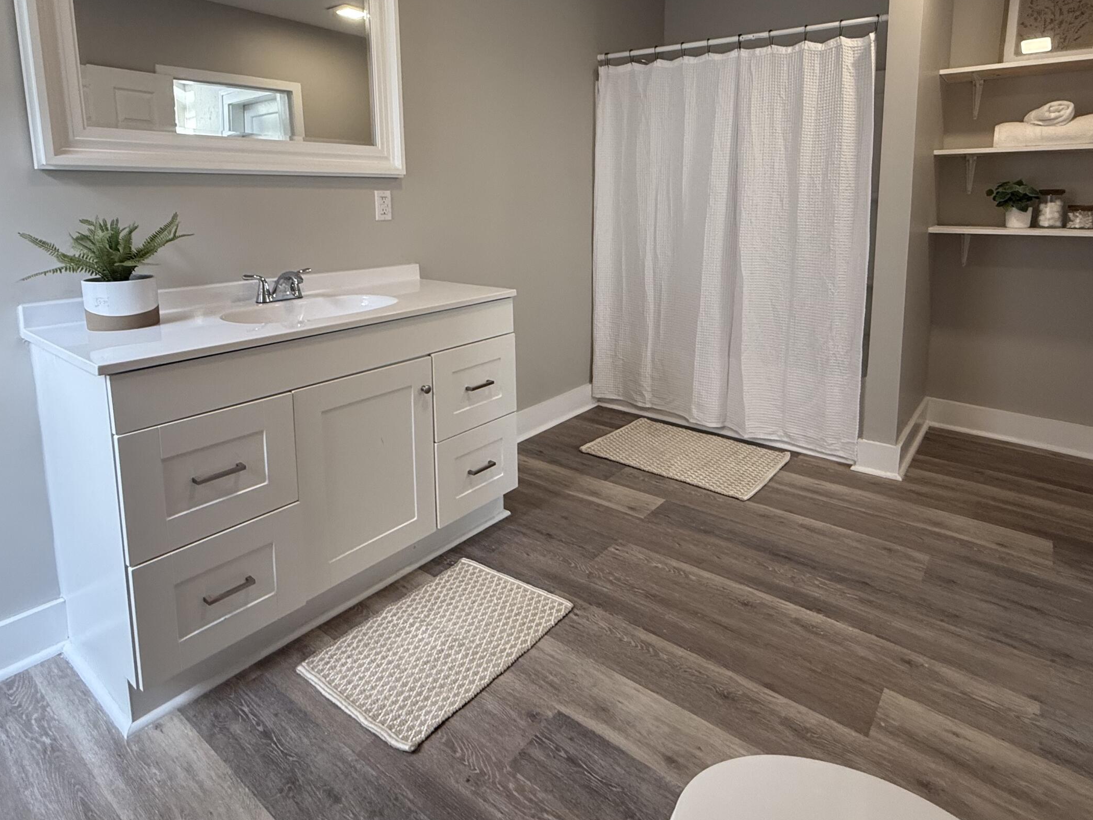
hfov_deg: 81.6
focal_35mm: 20
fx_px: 631
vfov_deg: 64.4
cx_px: 587
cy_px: 279
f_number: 2.2
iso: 200
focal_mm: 2.22
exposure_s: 1/120
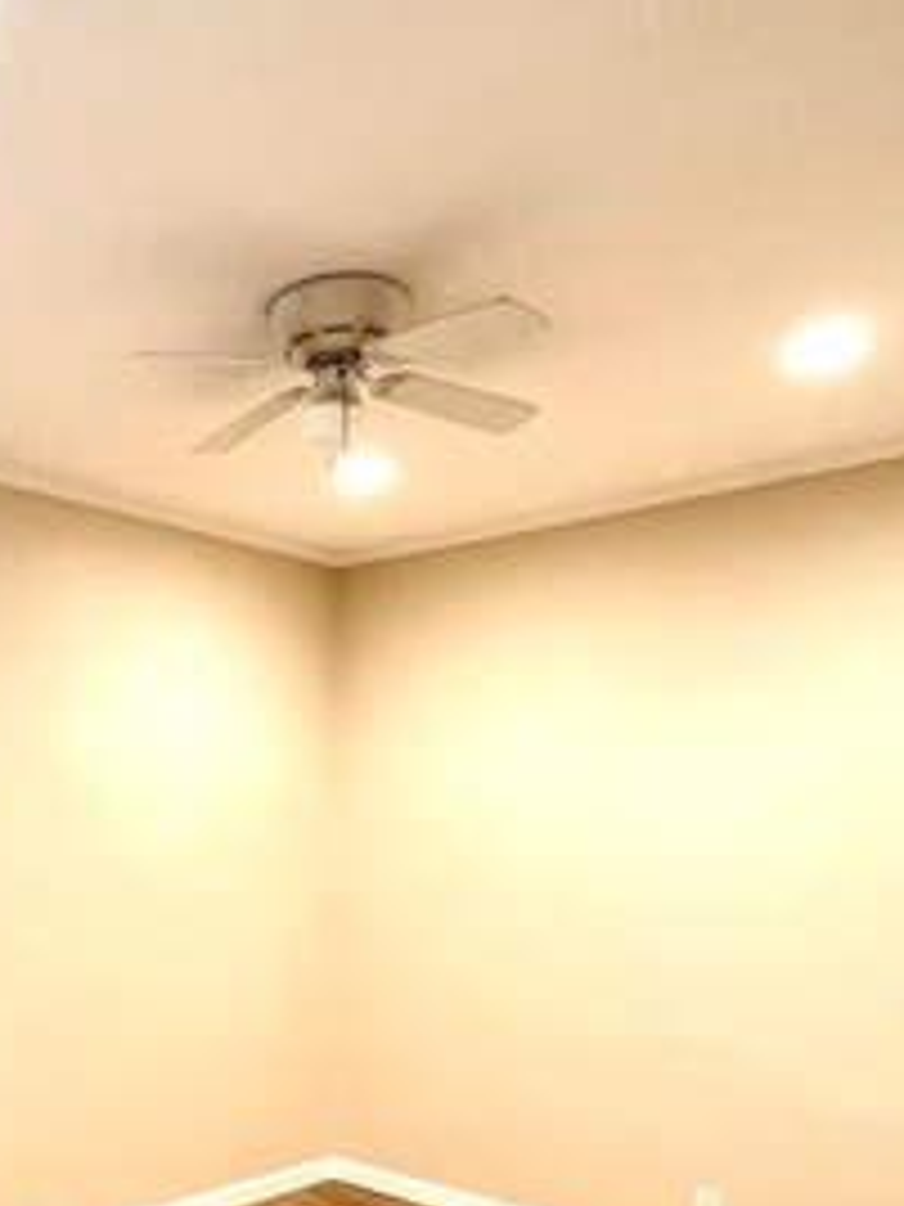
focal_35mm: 31
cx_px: 85
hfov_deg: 41.7
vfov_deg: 56.9
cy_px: 819
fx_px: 1079
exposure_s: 1/60
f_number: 1.8
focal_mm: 1.57
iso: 160
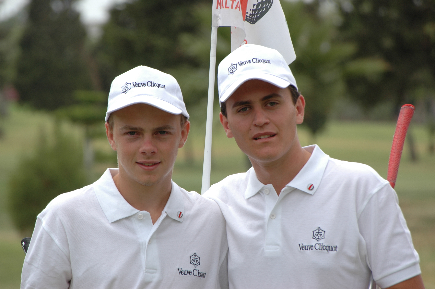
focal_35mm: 300
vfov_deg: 4.6
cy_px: 144
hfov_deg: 6.9
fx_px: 3622
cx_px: 218
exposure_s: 1/500
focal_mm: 200
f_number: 5.6
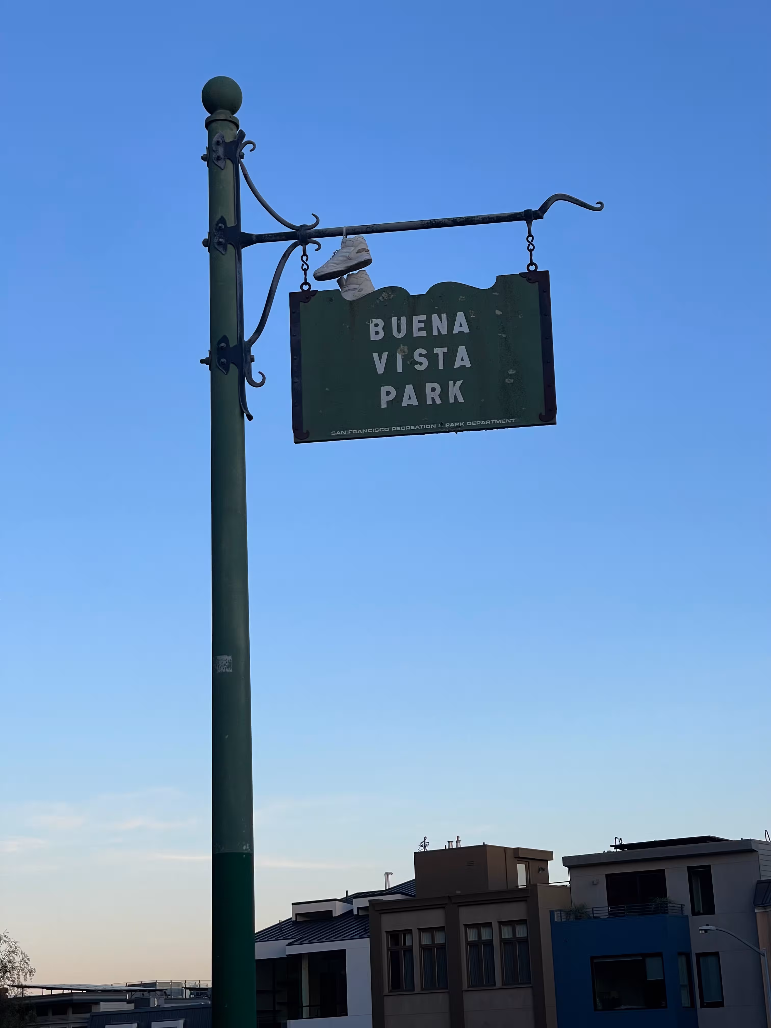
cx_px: 386
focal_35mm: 64
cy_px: 514
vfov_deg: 30.3
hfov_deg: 22.9
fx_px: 1901
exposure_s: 1/200
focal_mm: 7.5
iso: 20
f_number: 2.2
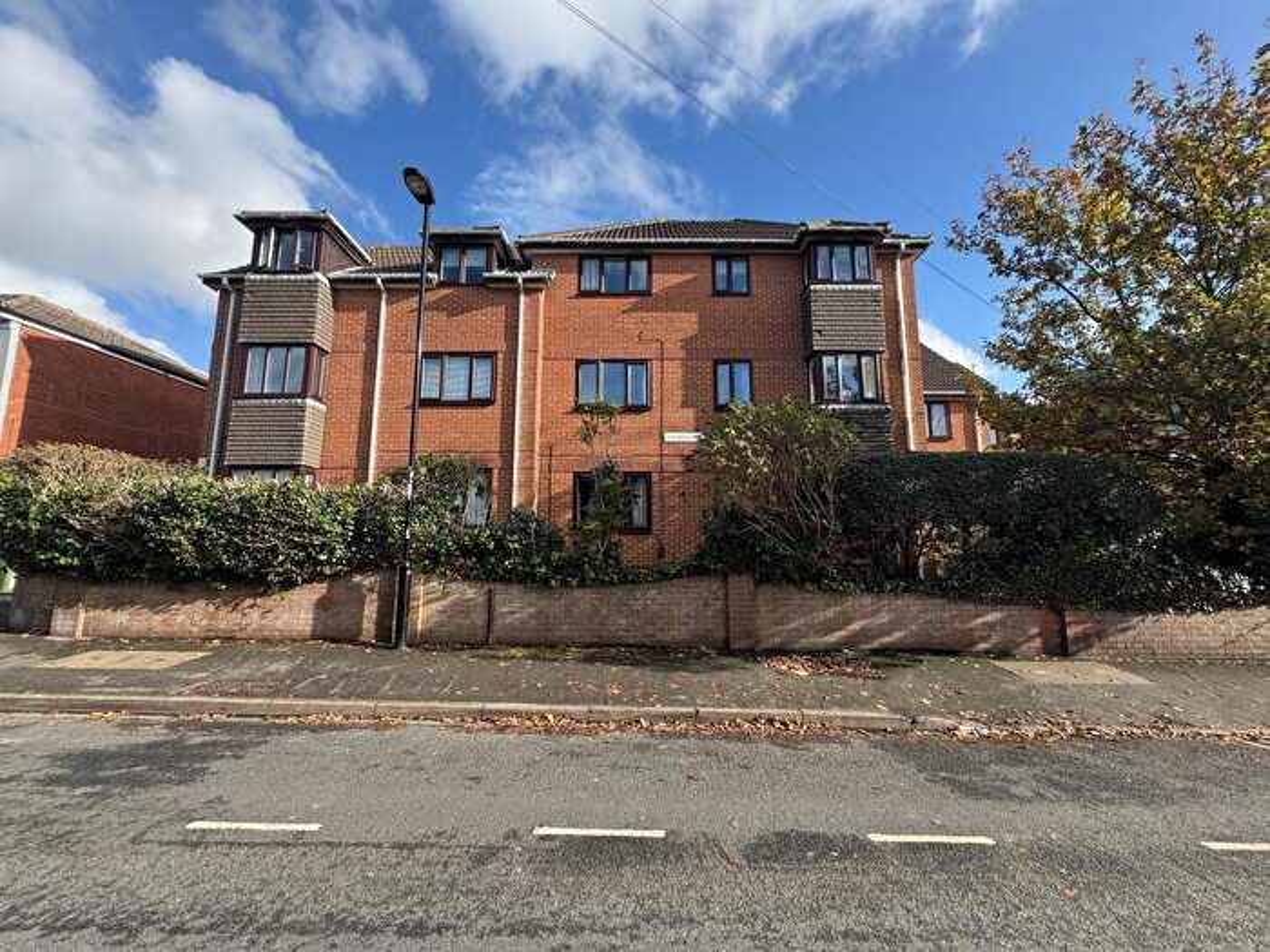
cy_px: 476
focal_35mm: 14
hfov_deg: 102.1
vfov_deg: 85.7
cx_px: 635
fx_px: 514
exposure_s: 1/421
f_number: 2.2
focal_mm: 2.22
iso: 40
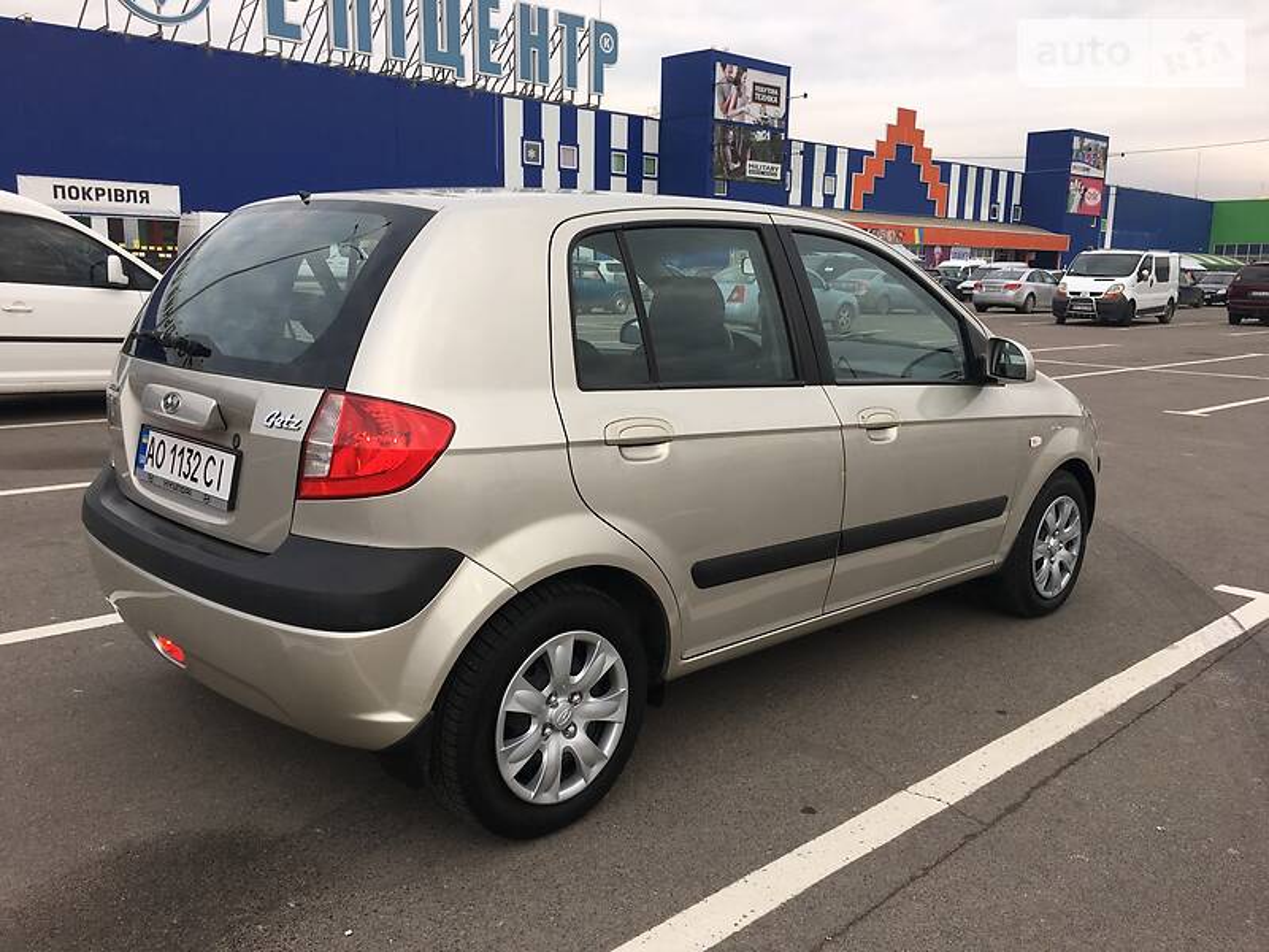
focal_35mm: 29
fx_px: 1063
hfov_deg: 61.7
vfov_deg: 48.2
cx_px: 634
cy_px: 476
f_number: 2.2
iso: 25
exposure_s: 1/388
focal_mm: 4.2
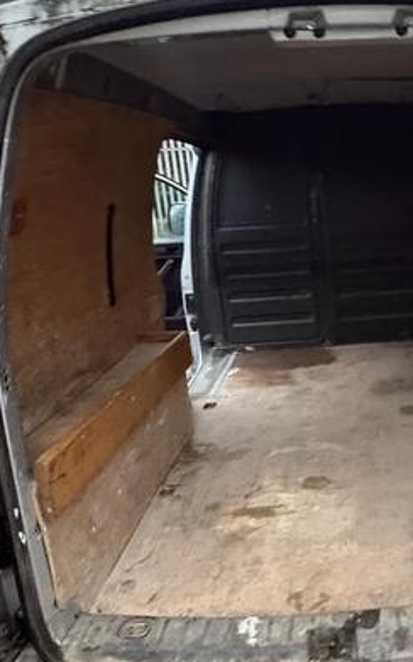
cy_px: 340
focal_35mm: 34
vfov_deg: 56.7
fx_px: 613
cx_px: 361
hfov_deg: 35.4
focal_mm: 2.22
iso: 1000
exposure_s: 1/30
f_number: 2.2
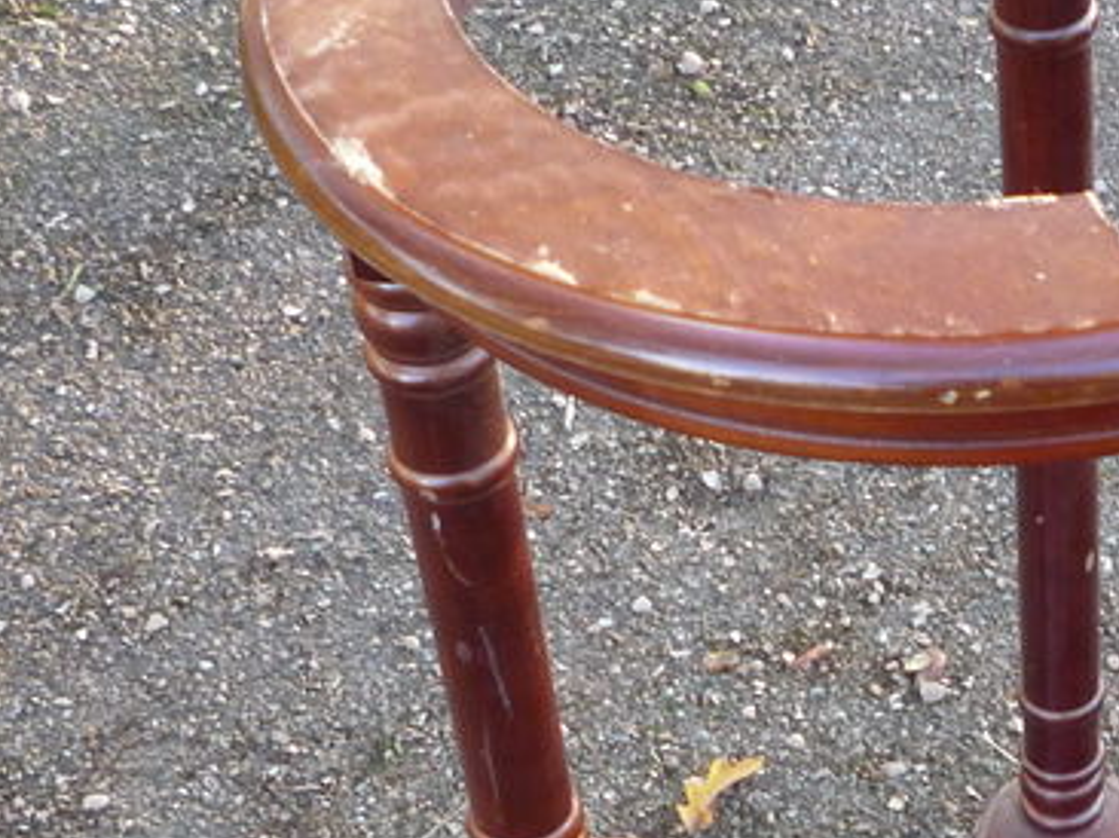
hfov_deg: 23.5
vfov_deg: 17.9
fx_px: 2649
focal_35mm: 82
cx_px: 917
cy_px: 526
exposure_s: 1/30
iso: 160
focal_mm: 5.2
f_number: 3.3
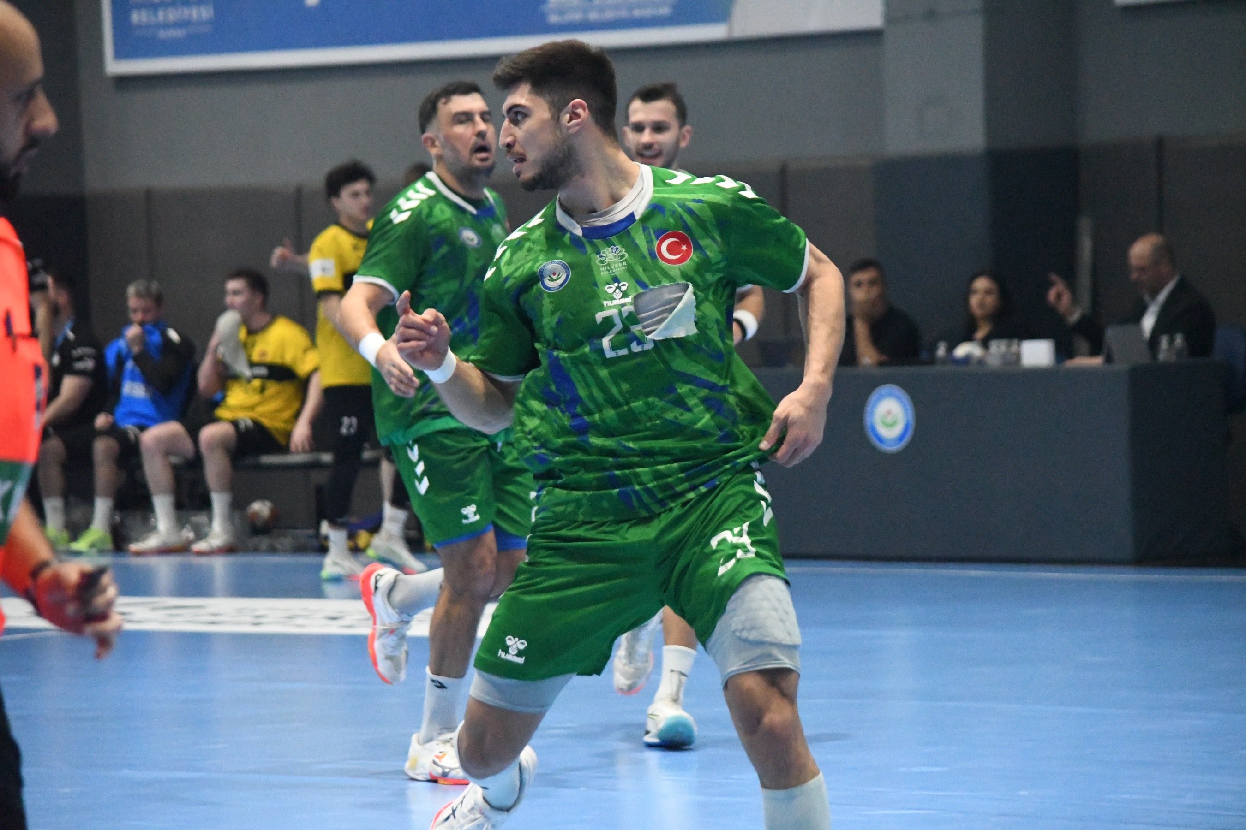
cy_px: 415
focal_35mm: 187
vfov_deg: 7.3
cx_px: 623
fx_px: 6472
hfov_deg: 11.0
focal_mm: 125
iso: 16000
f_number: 4.8
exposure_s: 1/800
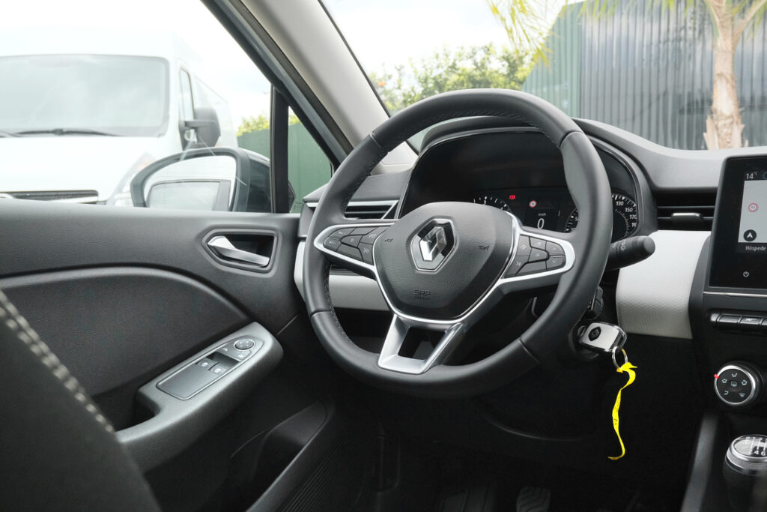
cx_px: 384
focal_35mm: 38
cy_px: 256
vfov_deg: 35.1
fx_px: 810
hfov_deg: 50.7
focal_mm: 25.6
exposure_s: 1/160
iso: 2000
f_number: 9
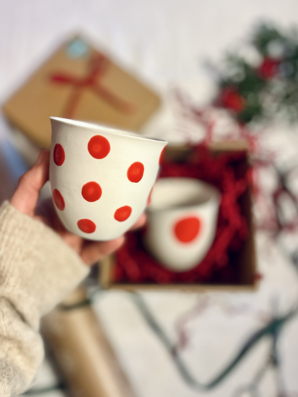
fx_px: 298
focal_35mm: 26
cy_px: 198
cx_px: 149
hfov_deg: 53.1
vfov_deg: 67.3
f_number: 1.5
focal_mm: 5.7
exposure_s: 1/50
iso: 125
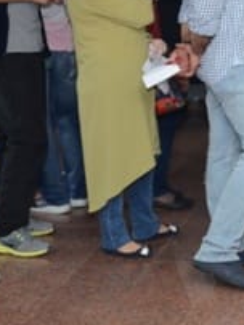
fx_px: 1280
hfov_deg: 10.2
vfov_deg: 14.4
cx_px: 470
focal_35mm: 136
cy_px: 58
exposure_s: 1/250
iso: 1250
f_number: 3.8
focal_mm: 24
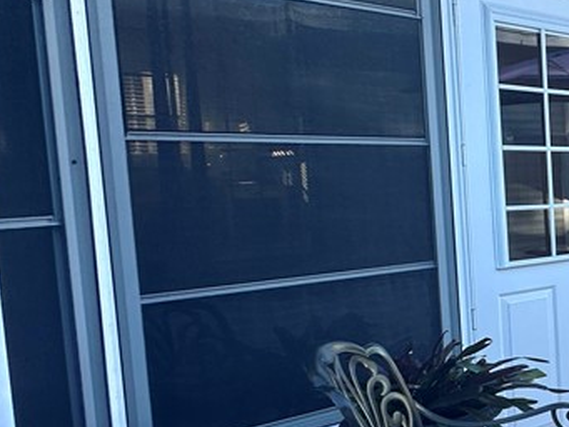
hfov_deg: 29.2
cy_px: 220
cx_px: 839
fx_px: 691
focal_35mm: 42
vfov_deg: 34.4
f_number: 2.2
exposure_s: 1/268
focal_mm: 2.22
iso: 40
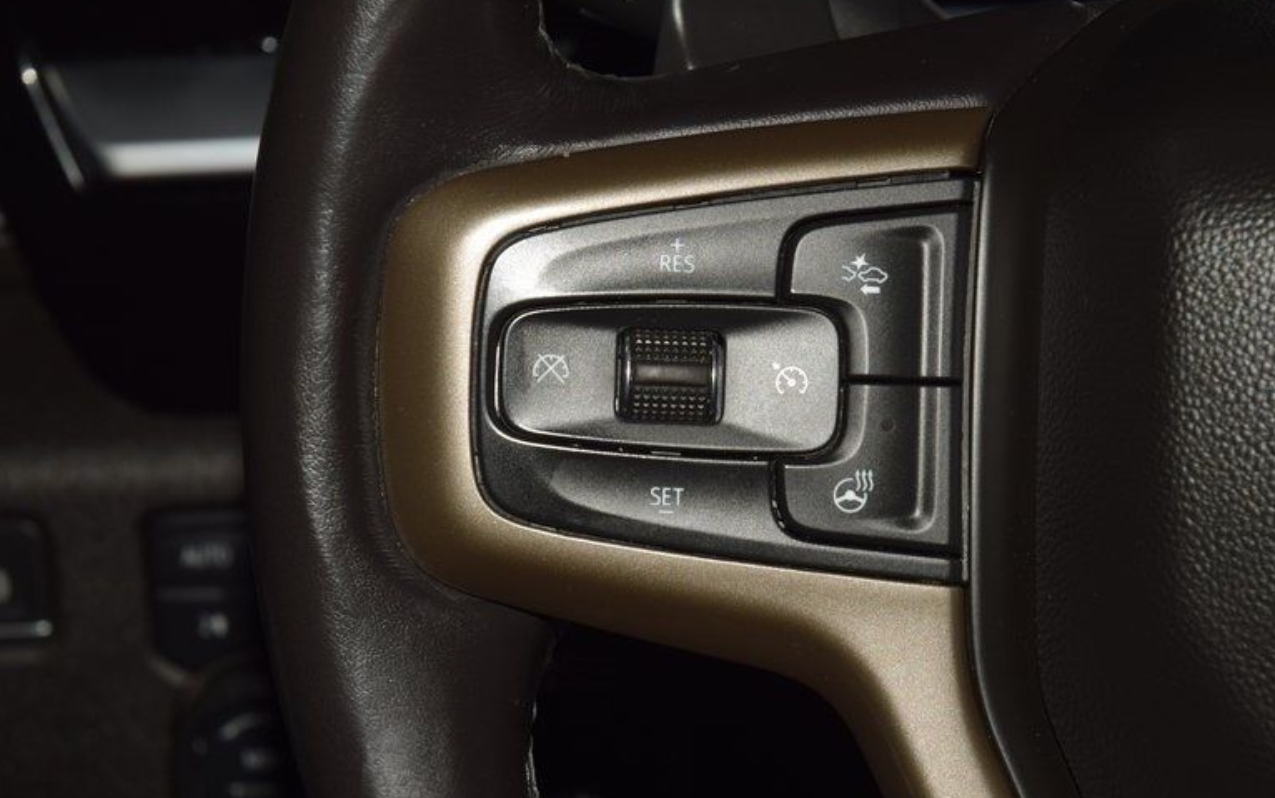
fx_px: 4970
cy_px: 387
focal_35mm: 143
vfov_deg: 9.2
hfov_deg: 14.6
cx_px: 667
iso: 100
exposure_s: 1/125
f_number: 8
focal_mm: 70
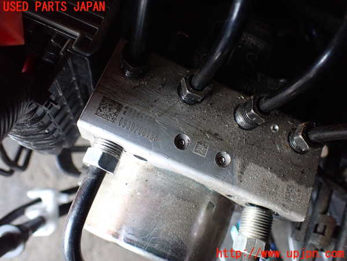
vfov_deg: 46.8
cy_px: 130
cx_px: 174
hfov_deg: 60.0
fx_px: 301
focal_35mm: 30
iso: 800
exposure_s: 1/30
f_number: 2.3
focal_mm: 5.4
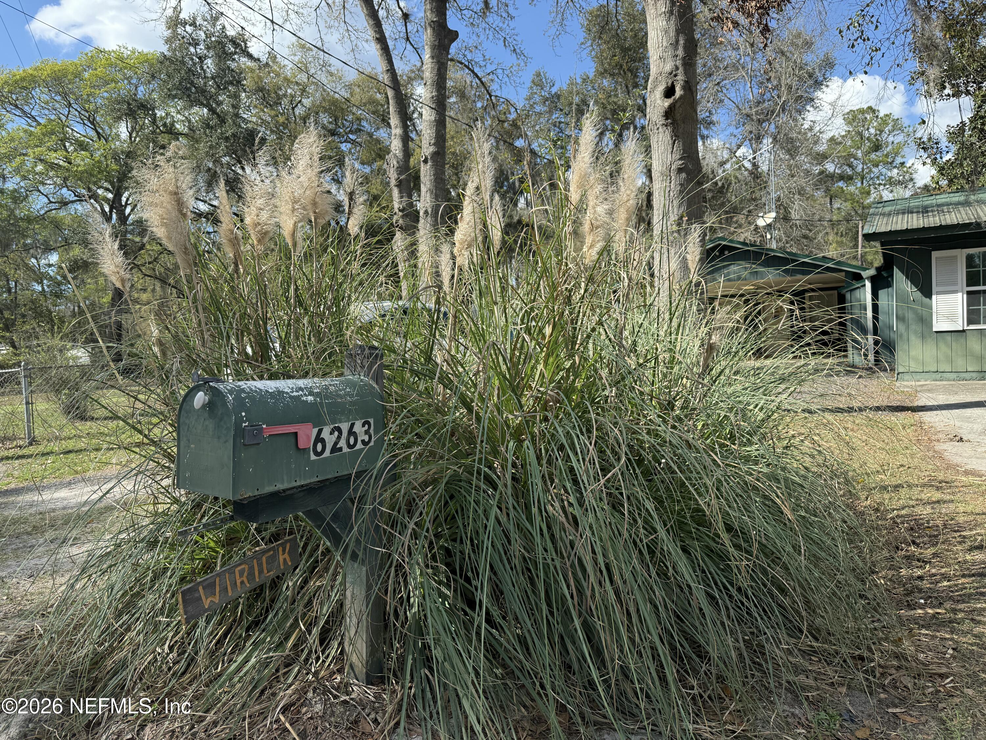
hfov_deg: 71.6
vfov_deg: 56.8
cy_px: 370
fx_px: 684
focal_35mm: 24
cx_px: 493
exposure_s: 1/2703
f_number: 1.78
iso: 100
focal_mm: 6.76
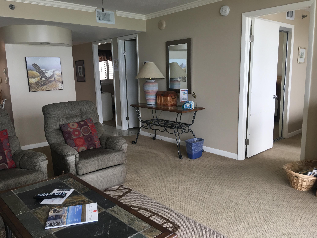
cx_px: 158
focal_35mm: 29
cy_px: 119
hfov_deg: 61.7
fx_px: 266
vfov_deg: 48.2
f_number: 2.2
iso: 25
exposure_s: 1/15
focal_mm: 4.15
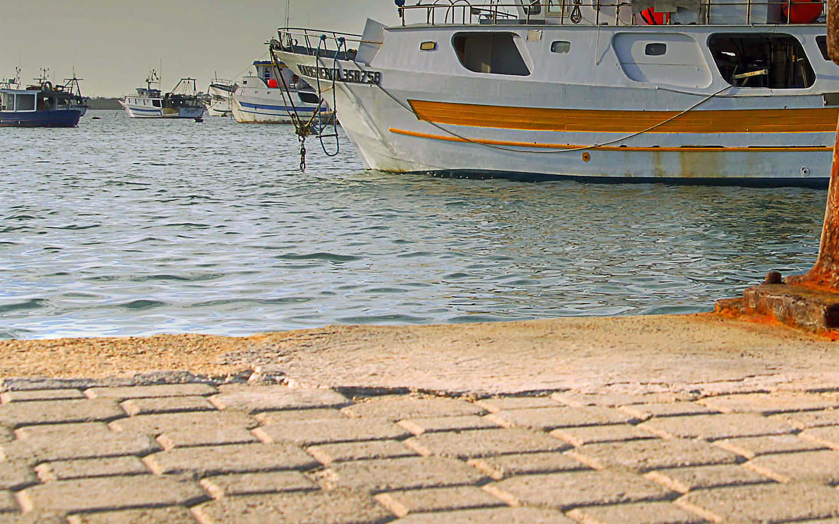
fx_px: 1761
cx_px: 723
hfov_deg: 26.1
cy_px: 168
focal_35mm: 77
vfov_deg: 16.9
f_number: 8
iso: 100
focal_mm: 28
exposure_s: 1/250
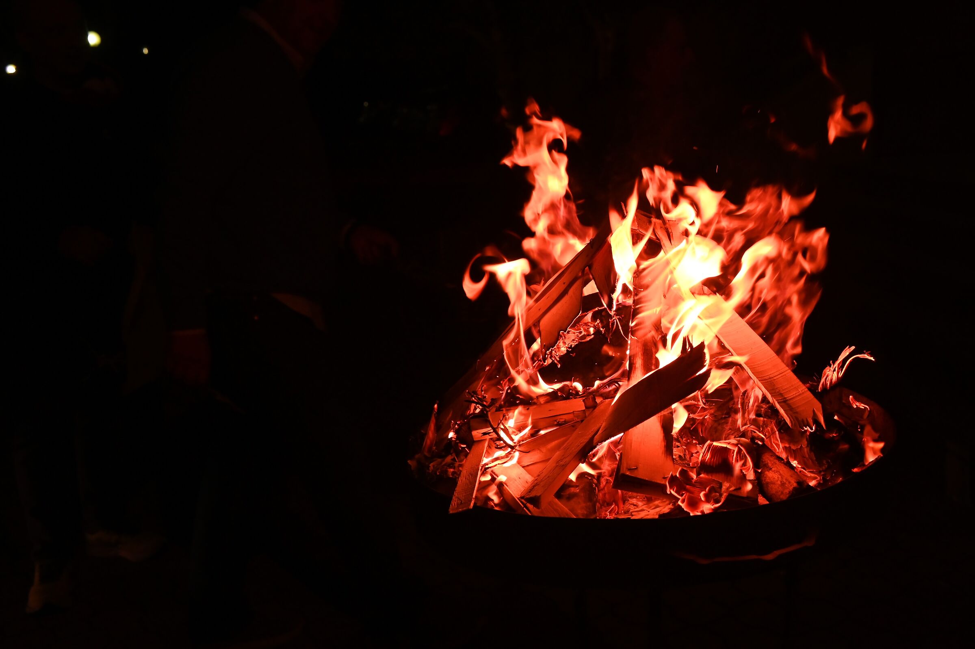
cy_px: 324
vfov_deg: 42.3
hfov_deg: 60.3
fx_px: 839
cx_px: 488
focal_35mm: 31
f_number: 7.1
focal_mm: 31
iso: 1250
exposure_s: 1/200
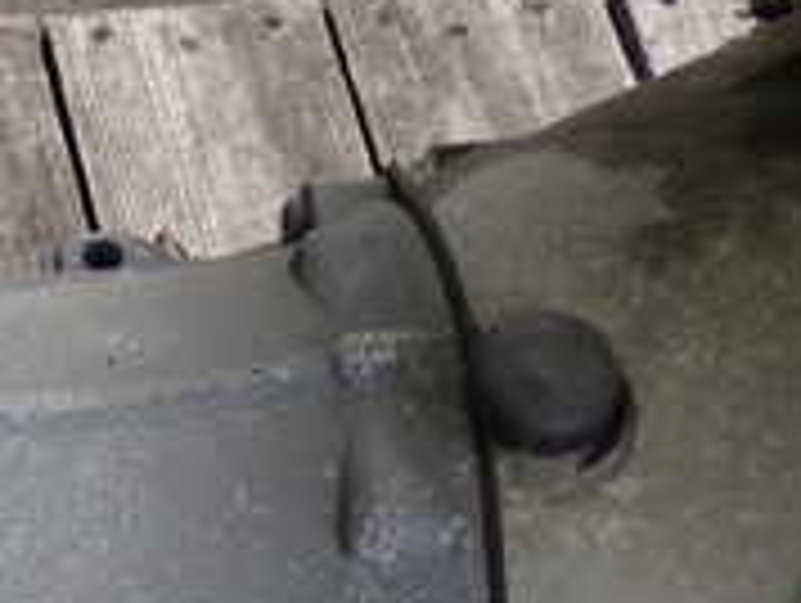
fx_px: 3661
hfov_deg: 12.2
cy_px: 878
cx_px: -198
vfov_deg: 9.2
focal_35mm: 158
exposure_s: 1/50
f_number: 3.1
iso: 200
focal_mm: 8.4
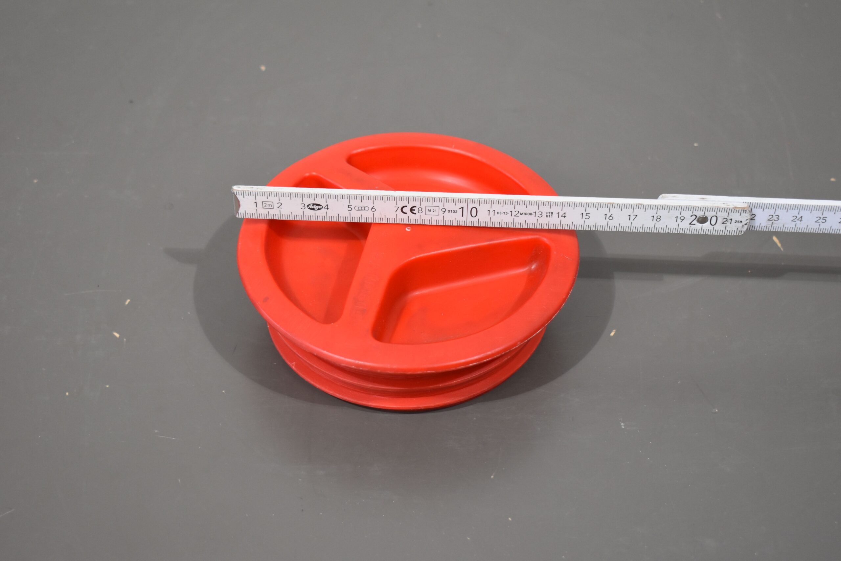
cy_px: 280
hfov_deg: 29.9
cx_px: 420
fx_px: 1577
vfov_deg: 20.2
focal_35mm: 68
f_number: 5
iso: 900
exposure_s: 1/125
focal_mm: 45
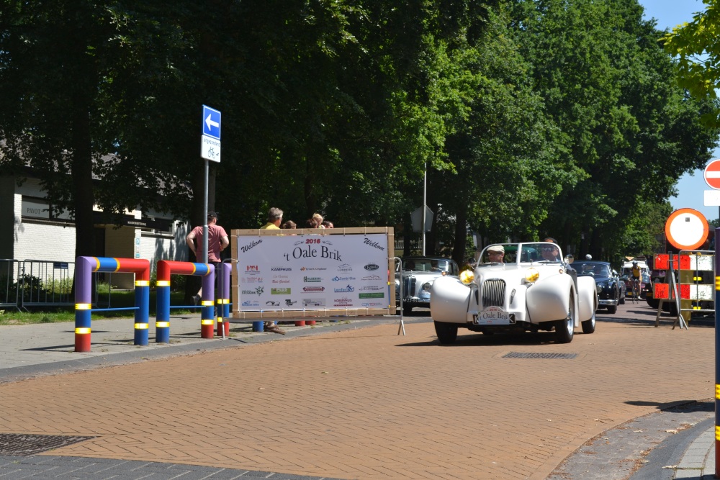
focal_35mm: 54
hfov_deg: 36.9
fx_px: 1080
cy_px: 240
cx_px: 360
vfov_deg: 25.1
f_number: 9
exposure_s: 1/200
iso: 100
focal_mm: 36
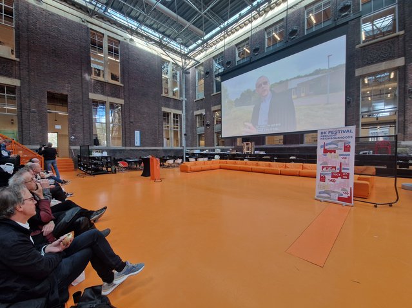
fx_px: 155
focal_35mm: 13
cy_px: 154
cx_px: 206
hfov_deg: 106.2
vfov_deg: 89.9
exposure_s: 1/60
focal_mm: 2.2
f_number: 2.2
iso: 80
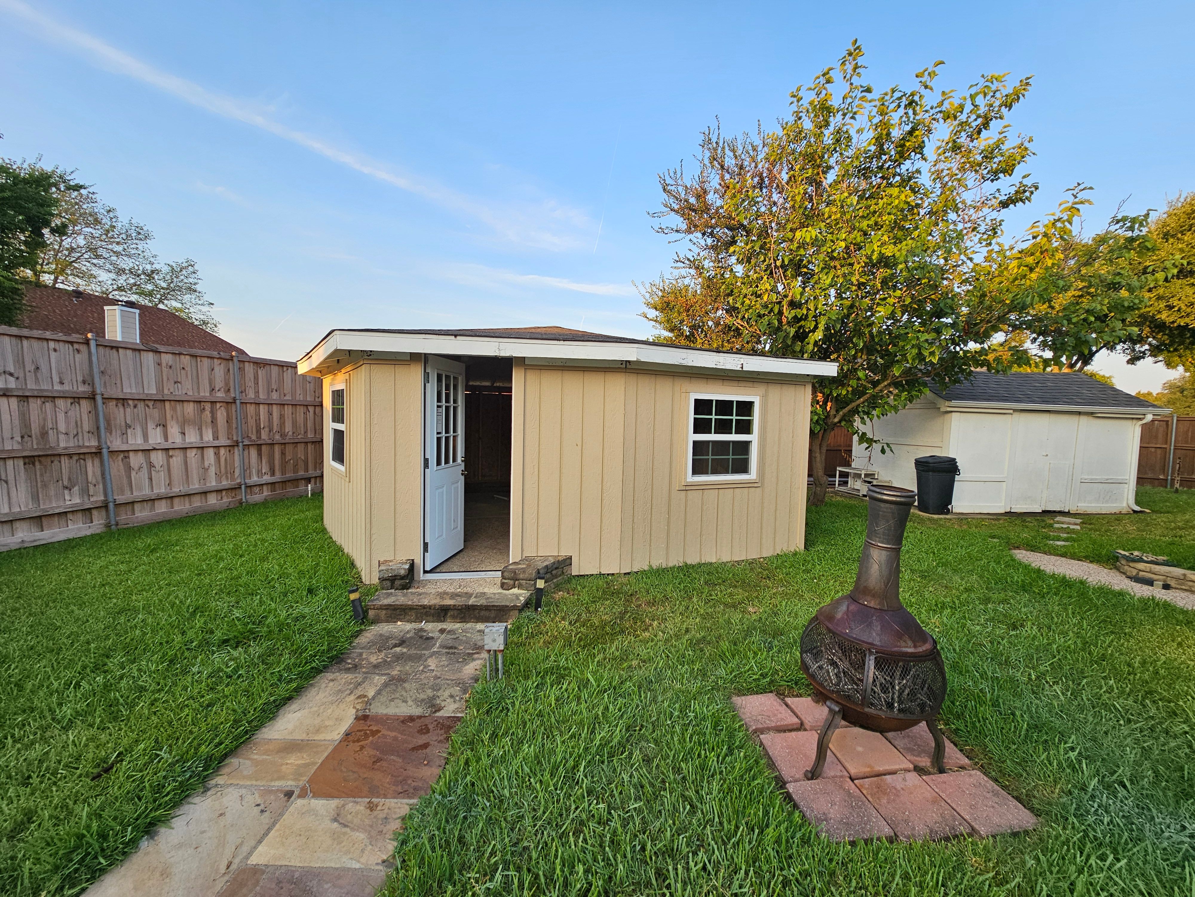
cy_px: 448
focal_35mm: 13
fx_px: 449
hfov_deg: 106.2
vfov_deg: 89.9
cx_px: 598
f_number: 2.2
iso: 50
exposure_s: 1/391
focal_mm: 2.2
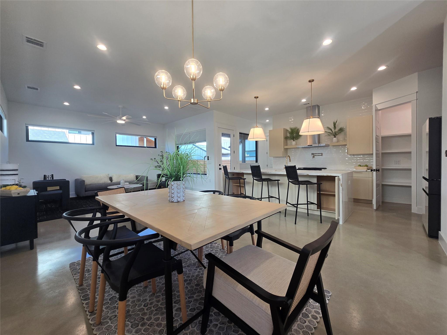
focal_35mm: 13
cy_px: 168
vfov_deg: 89.9
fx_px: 168
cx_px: 224
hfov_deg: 106.2
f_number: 2.2
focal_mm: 2.2
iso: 64
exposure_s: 1/120
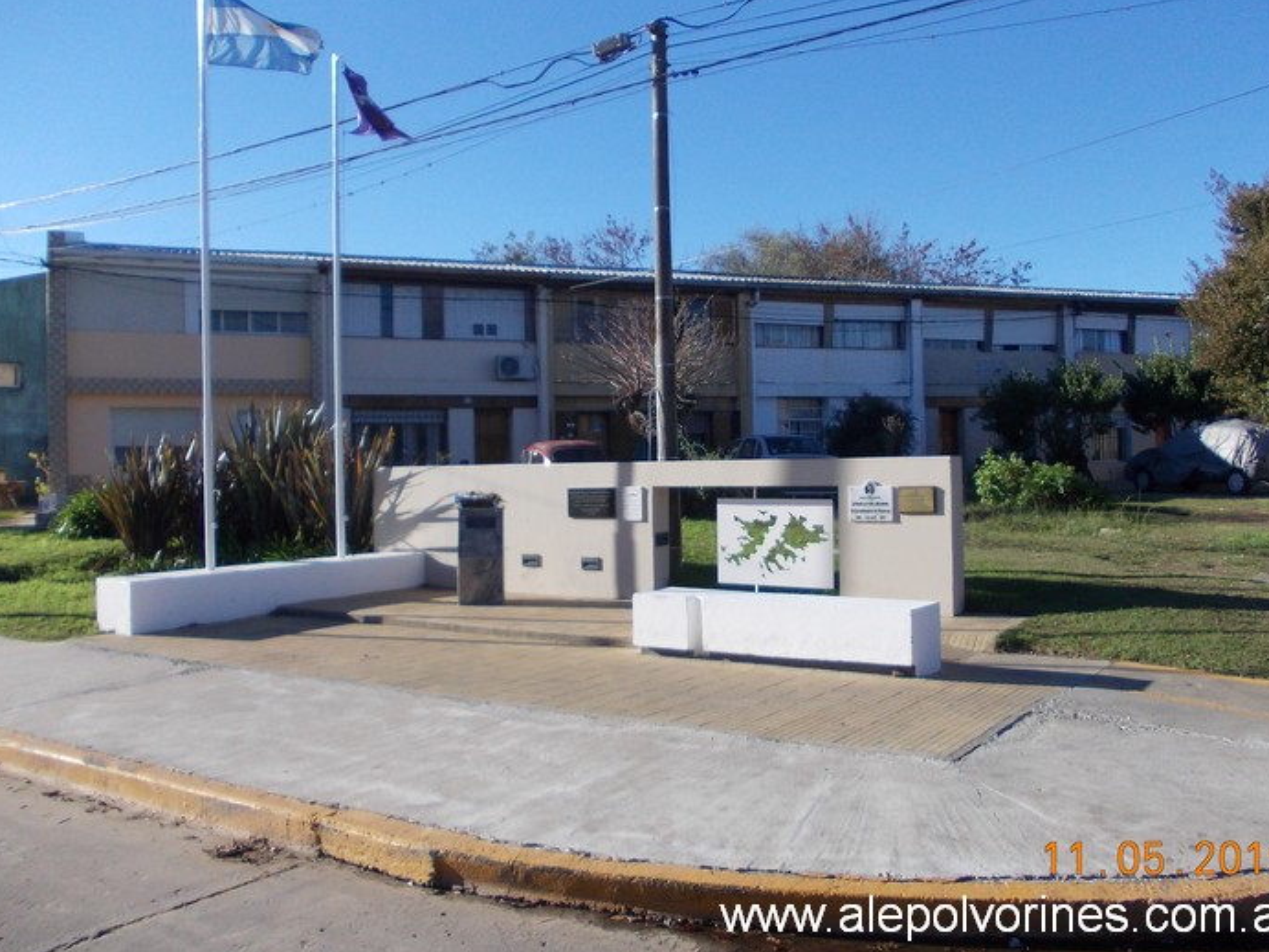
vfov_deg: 45.4
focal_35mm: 31
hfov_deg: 58.3
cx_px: 662
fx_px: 1136
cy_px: 457
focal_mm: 4
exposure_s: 1/250
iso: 80
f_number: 5.4
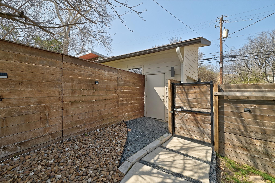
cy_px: 92
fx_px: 107
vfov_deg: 81.2
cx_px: 138
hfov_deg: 104.2
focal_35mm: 14
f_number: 10
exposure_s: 1/100
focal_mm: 14
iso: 400
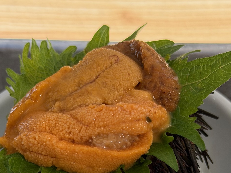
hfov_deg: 18.9
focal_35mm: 104
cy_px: 180
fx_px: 694
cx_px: 104
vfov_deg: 14.0
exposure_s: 1/2415
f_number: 1.78
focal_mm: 6.76
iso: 80
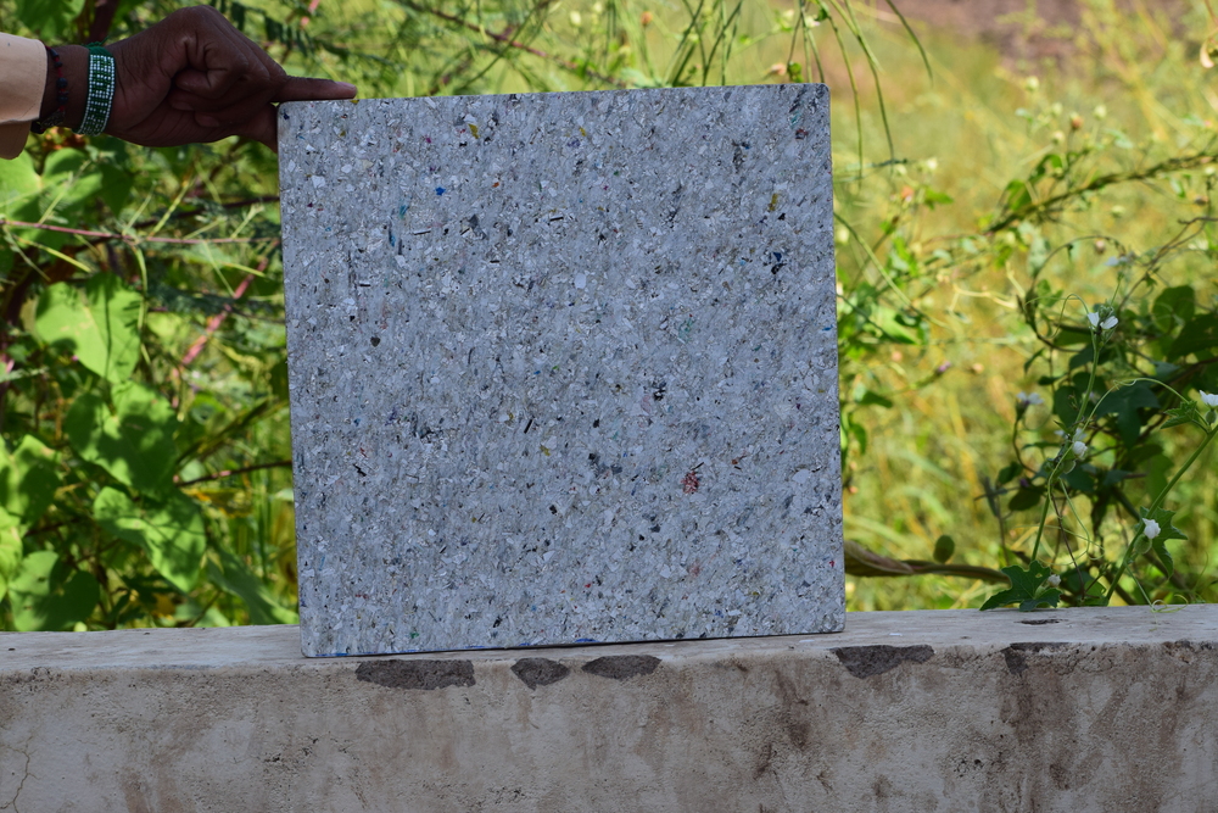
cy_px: 406
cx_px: 609
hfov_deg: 14.9
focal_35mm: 138
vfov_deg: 9.9
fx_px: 4669
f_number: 11
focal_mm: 92
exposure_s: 1/500
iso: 400
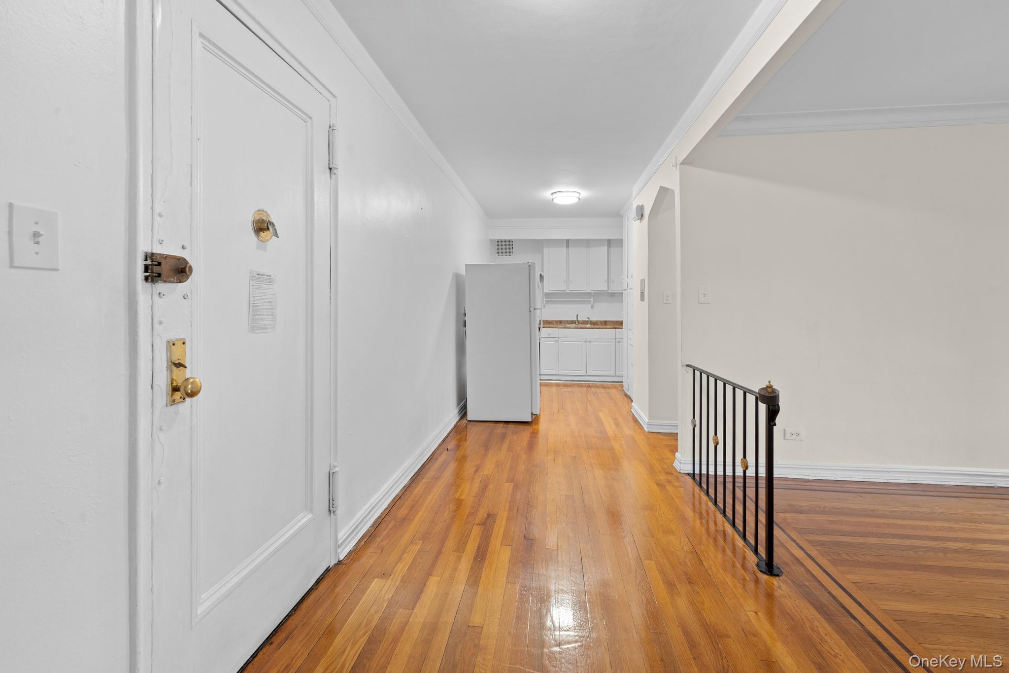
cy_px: 336
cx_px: 504
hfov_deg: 104.3
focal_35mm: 14
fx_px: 392
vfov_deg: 81.2
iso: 320
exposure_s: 1.3
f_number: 10
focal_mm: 14
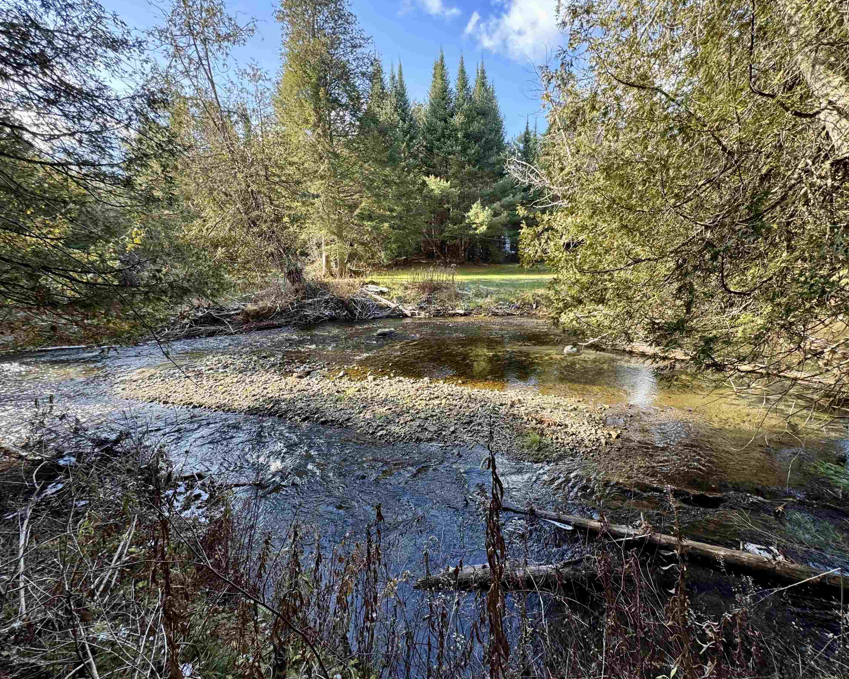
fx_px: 377
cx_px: 456
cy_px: 345
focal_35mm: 15
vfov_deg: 84.0
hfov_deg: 96.6
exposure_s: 1/99
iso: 40
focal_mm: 2.22
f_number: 2.2
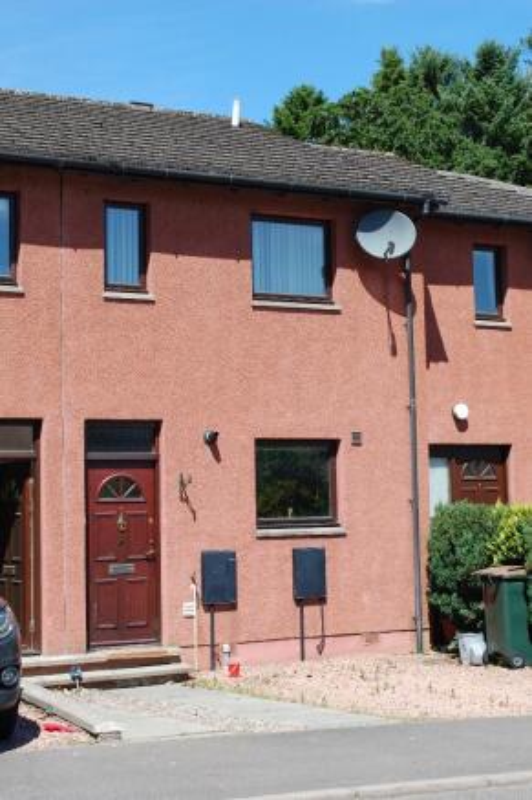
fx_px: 1264
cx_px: 266
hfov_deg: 23.8
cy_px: 400
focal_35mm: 57
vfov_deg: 35.1
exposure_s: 1/250
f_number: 8
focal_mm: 38
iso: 200
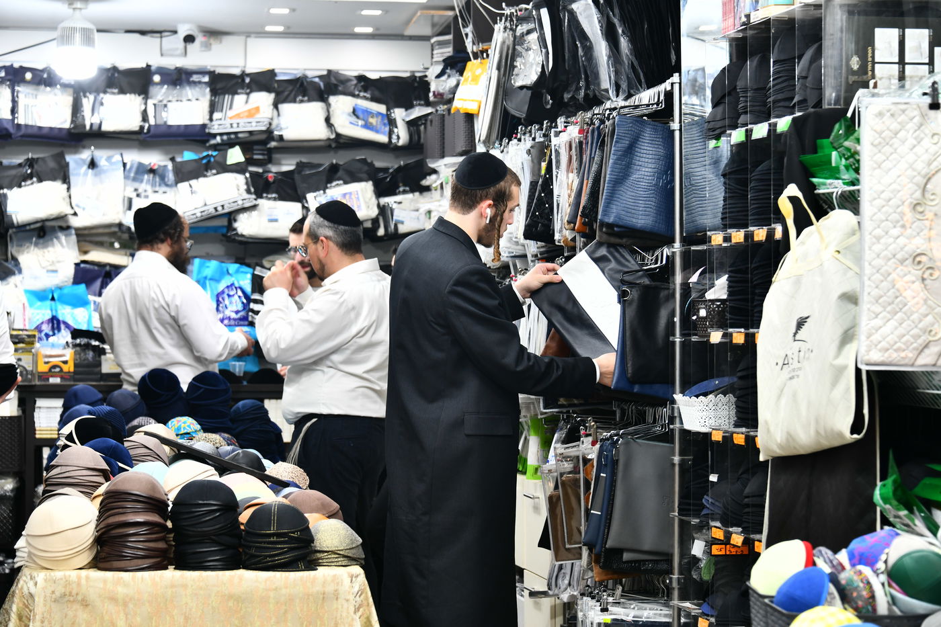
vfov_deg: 14.9
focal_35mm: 92
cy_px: 314
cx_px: 470
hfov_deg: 22.1
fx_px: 2404
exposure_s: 1/125
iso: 640
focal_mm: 92
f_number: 5.6
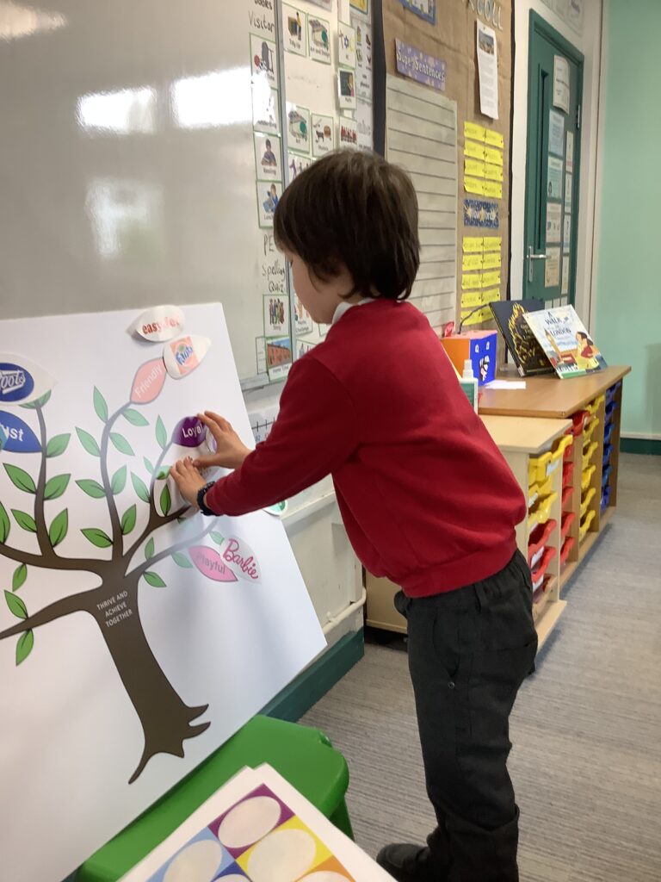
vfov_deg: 58.4
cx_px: 330
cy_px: 441
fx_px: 789
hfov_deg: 45.4
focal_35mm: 31
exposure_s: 1/50
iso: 100
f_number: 2.4
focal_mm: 3.3
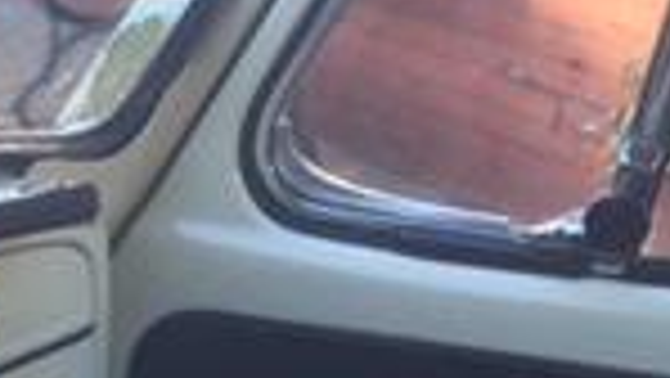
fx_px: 2417
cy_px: 958
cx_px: -355
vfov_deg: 8.1
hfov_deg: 14.6
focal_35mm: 136
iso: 40
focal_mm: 4.15
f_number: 2.2
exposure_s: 1/60
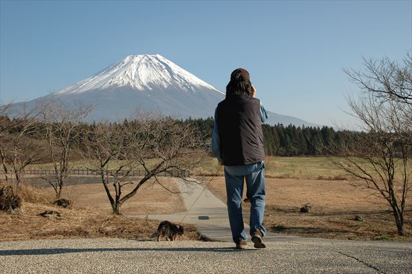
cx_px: 206
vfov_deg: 31.9
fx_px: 480
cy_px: 137
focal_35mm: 42
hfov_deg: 46.4
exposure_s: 1/500
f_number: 7.1
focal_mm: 28
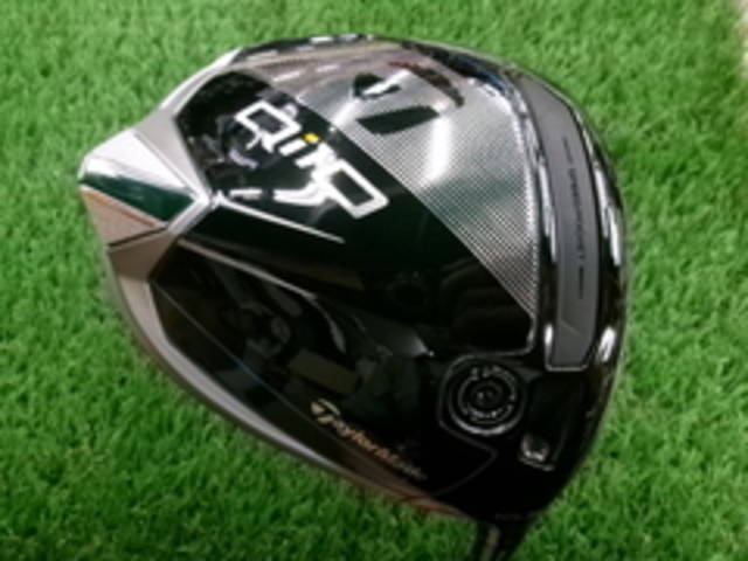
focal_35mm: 28
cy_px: 280
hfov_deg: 63.4
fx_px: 605
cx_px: 374
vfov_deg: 49.7
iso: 800
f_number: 3.9
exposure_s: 1/34
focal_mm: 5.1
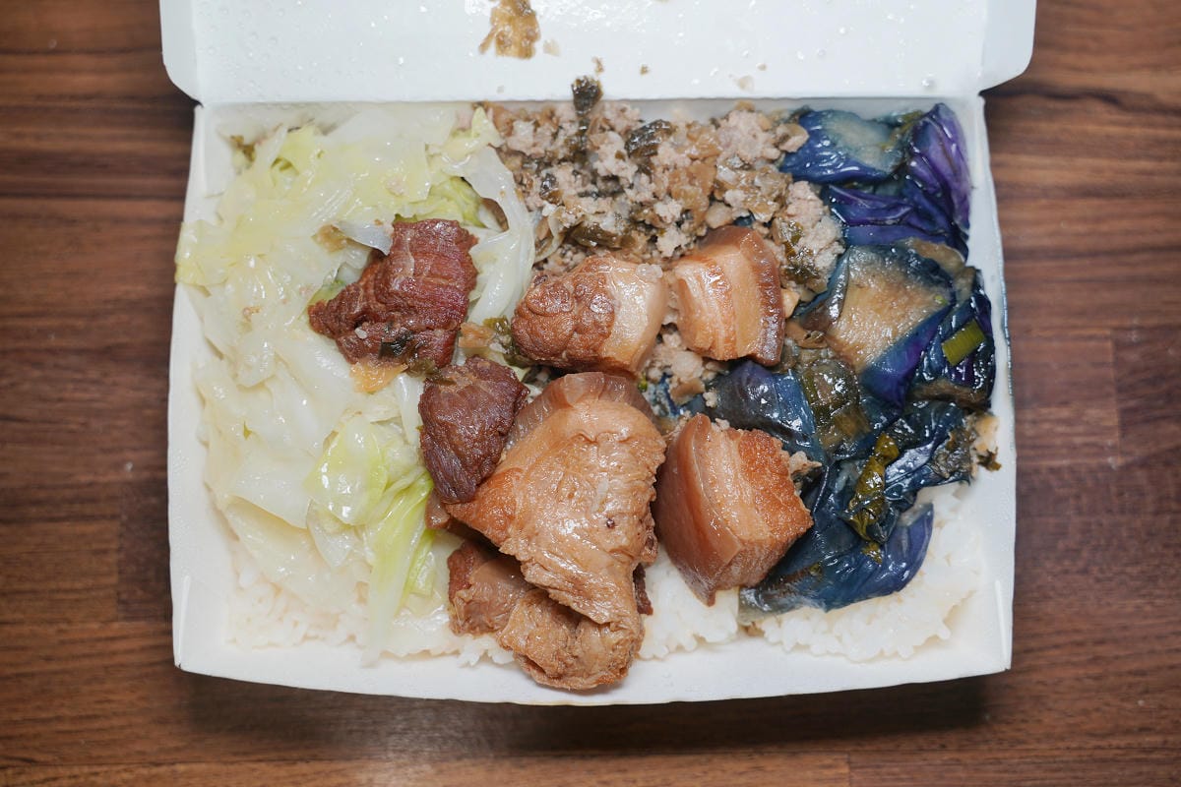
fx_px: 1214
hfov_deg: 51.9
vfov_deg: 35.9
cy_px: 394
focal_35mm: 37
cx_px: 590
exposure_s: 1/60
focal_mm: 37
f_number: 4
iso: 160
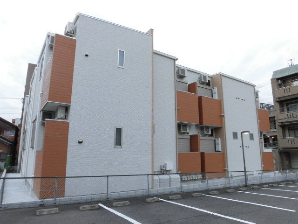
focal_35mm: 24
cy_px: 112
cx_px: 149
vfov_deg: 56.8
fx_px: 207
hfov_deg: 71.6
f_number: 3.1
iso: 200
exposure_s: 1/50
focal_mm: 4.3
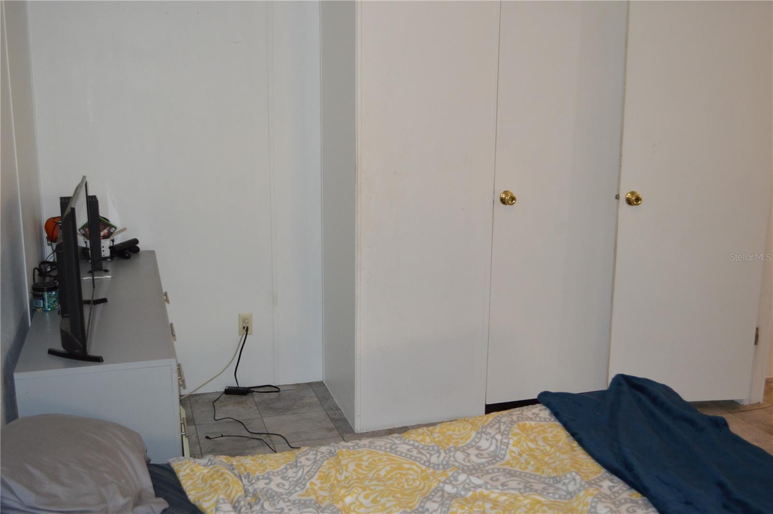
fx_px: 836
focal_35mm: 39
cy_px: 257
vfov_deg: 34.1
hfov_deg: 49.6
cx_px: 386
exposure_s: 1/60
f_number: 4.2
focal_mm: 26
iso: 900
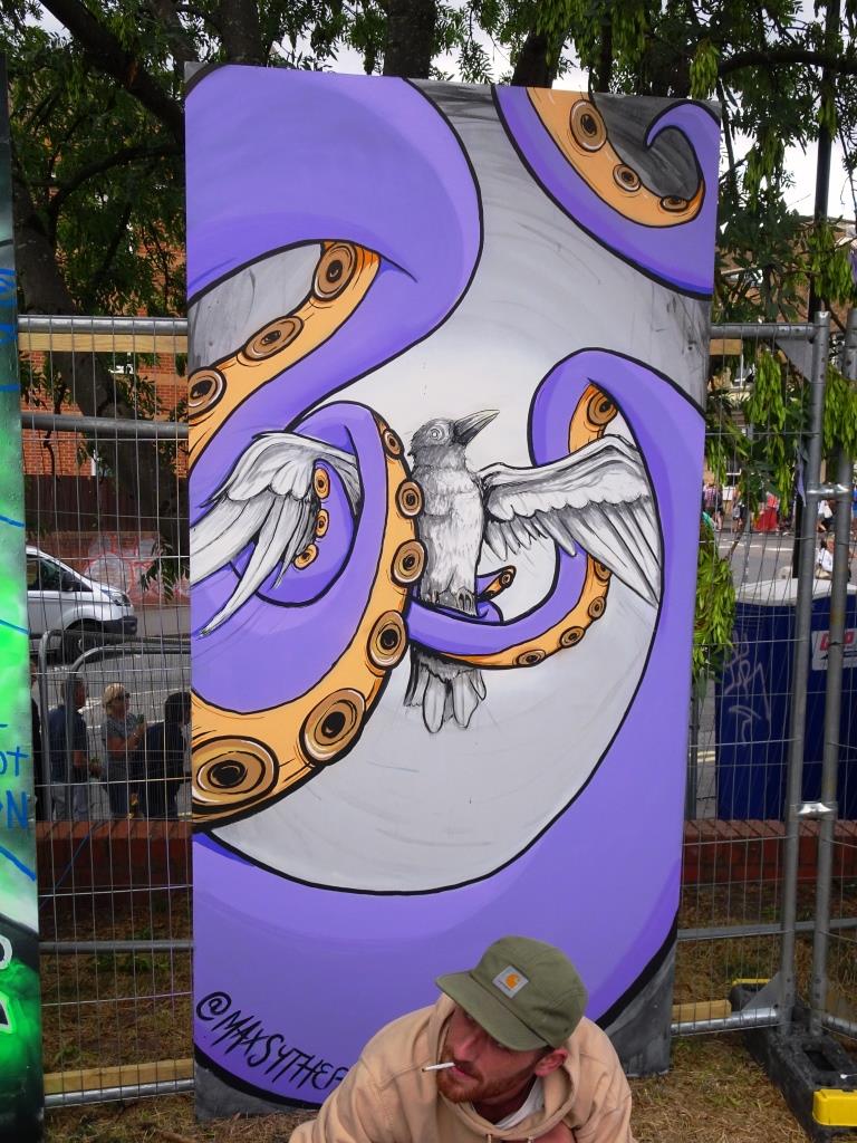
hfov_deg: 40.7
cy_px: 572
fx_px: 1155
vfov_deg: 52.6
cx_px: 428
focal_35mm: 35
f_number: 4
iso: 80
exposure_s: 1/250
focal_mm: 5.98
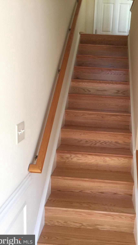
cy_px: 124
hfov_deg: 36.4
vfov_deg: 61.0
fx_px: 208
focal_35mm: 32
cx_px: 88
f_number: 2.2
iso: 50
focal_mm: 4.15
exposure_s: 1/15
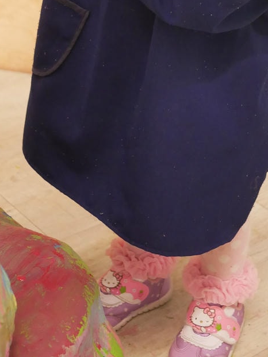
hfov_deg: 14.4
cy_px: -30
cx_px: 144
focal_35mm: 103
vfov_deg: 18.4
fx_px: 1063
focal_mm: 20
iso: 1000
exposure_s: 1/60
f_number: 1.7
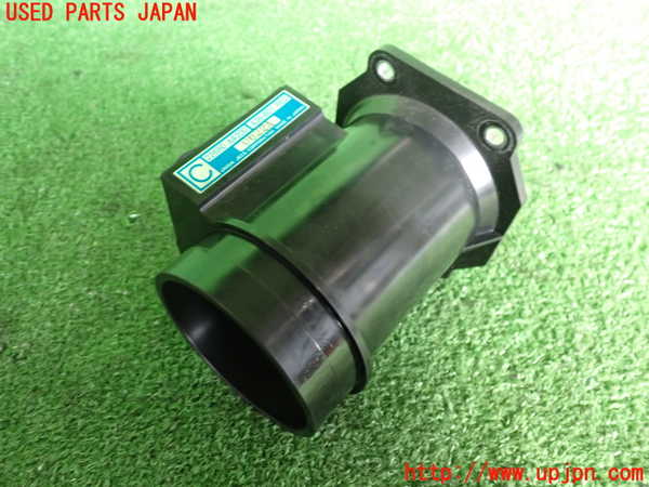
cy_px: 244
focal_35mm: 30
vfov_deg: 46.8
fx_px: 562
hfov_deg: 60.0
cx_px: 324
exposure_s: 1/30
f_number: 2.3
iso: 400
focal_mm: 5.4
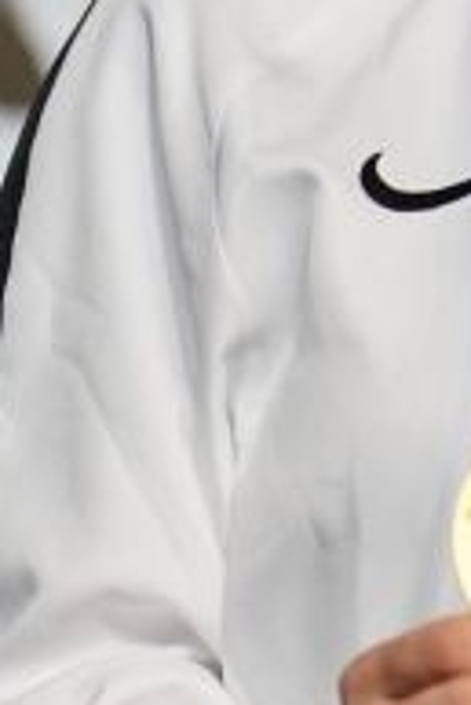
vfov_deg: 1.7
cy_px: 373
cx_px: 723
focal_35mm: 1241
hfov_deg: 1.1
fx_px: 24309
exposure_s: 1/250
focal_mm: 200
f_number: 2.8
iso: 800
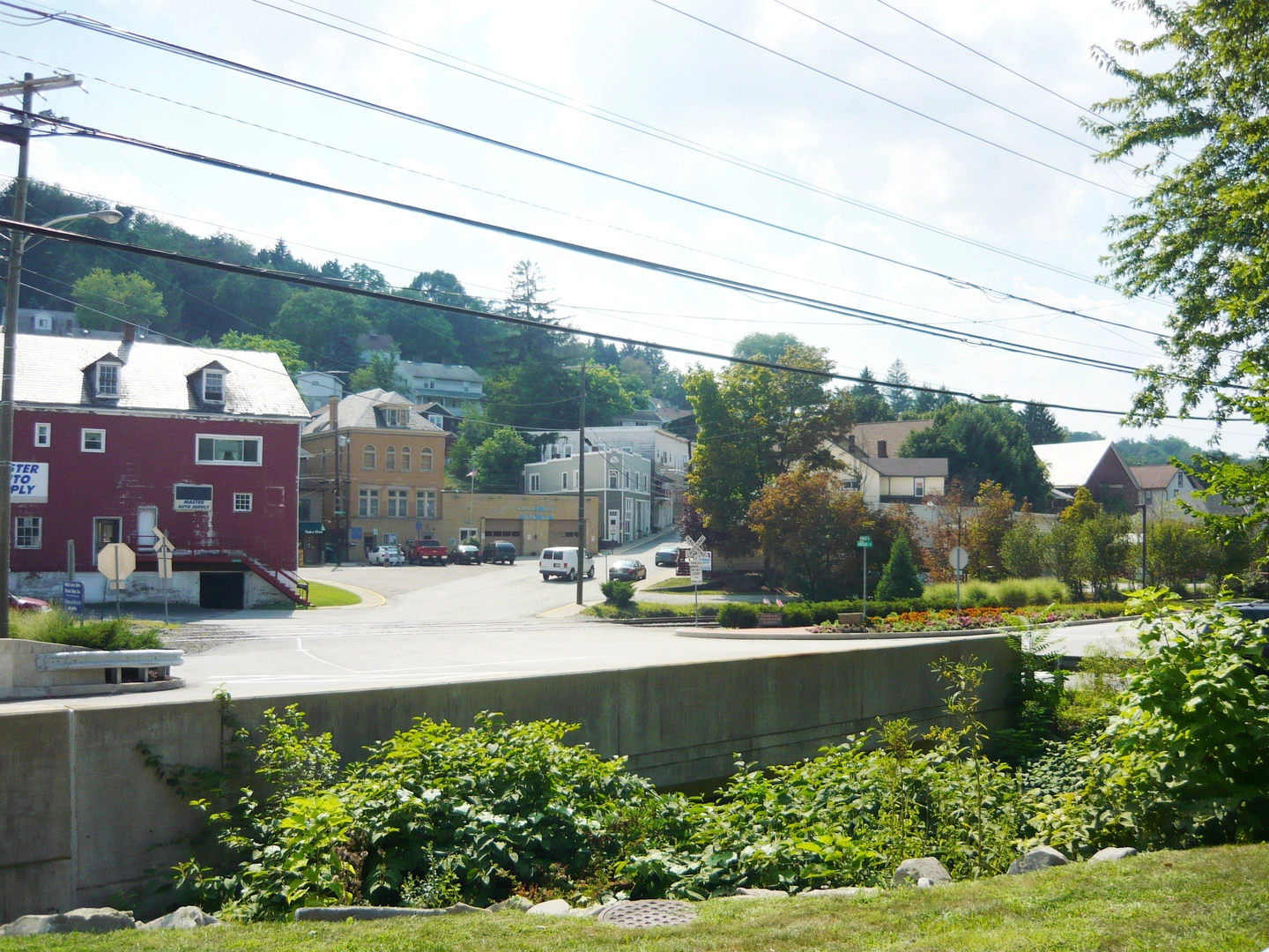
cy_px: 476
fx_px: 1210
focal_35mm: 33
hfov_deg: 55.4
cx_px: 634
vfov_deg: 42.9
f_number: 8
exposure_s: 1/200
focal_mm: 5.5
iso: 100
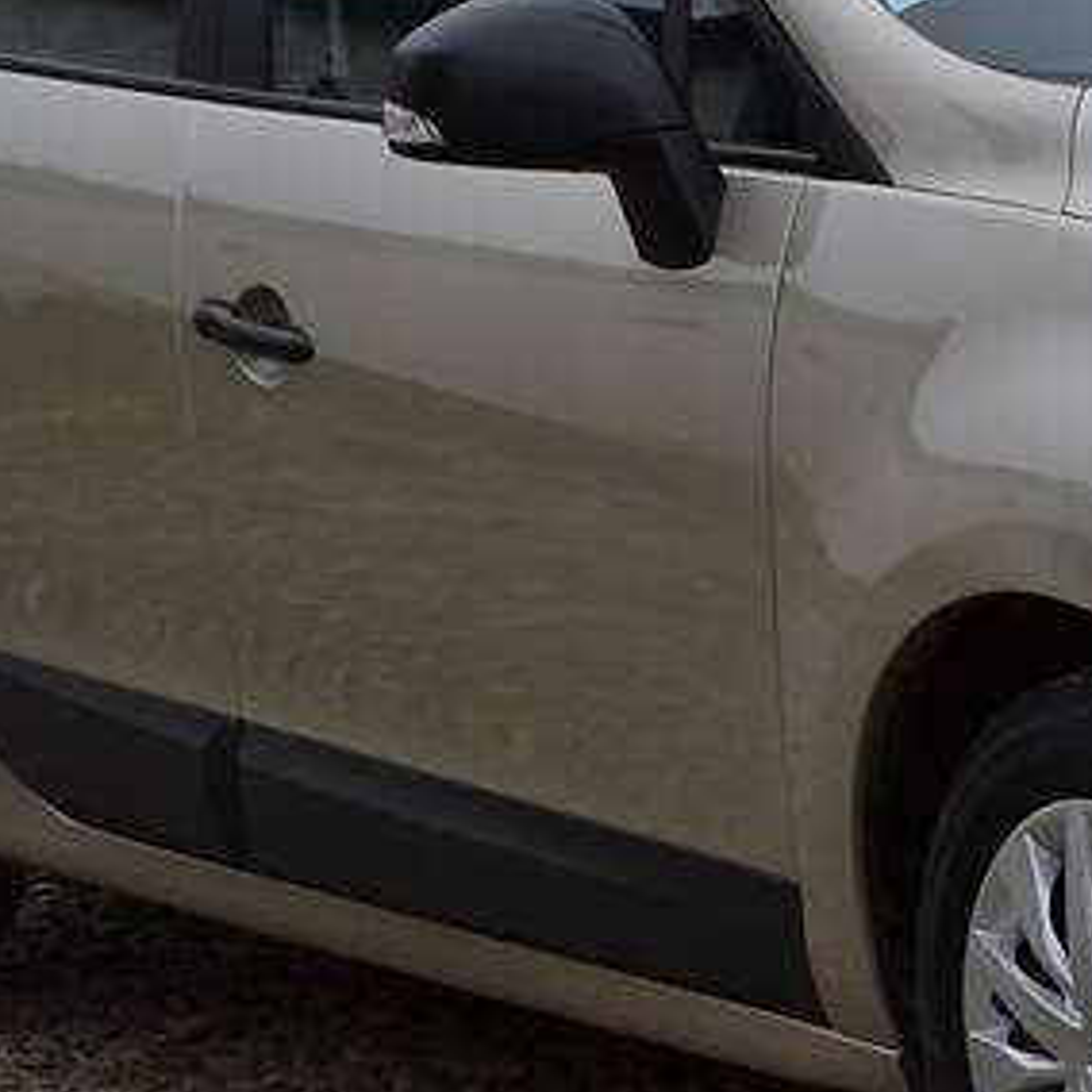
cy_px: 302
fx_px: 6674
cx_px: 1027
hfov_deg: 9.3
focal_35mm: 187
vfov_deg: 9.3
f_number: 5.6
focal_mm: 52
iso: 180
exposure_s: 1/125
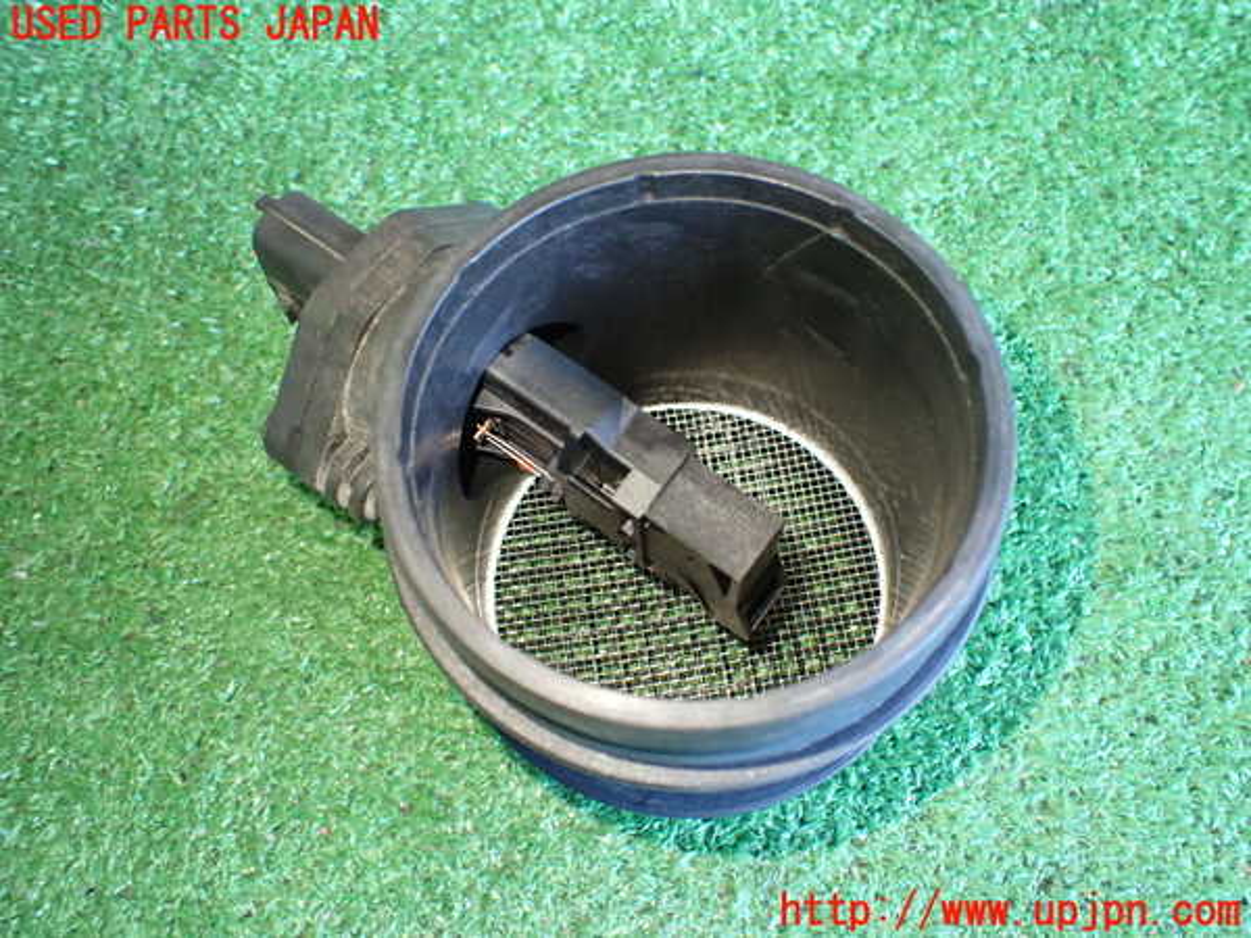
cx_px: 626
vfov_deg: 46.8
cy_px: 469
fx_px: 1084
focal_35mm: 30
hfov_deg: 60.0
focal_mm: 5.4
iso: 800
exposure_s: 1/40
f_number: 2.3
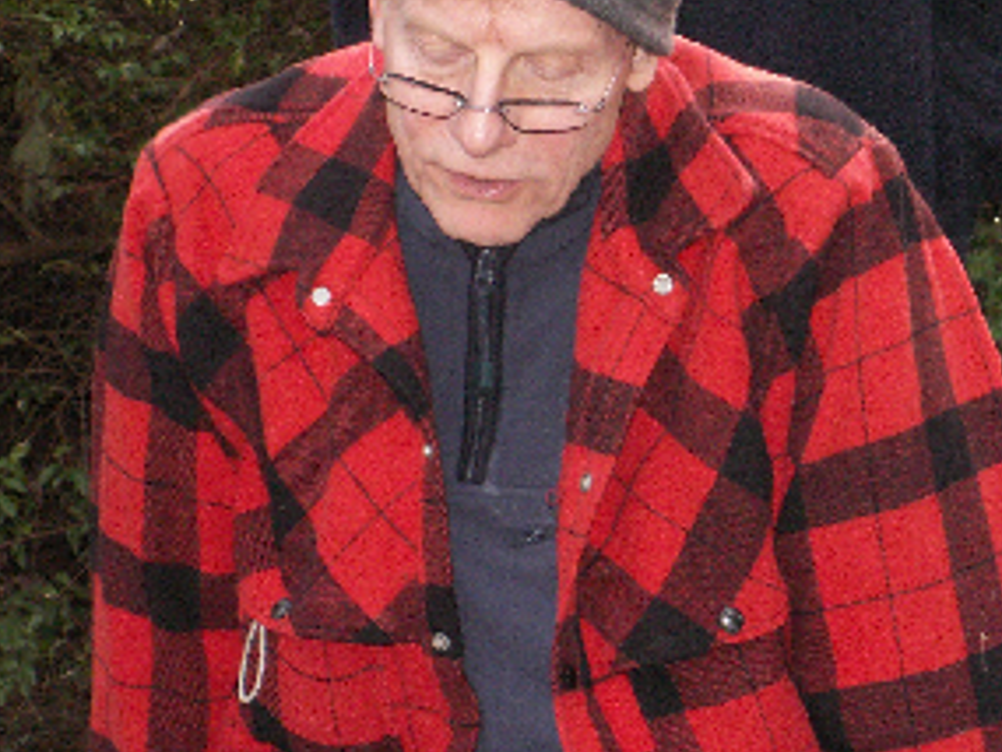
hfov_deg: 12.0
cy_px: 380
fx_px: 4691
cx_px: 1030
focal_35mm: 162
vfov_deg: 9.2
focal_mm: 12.89
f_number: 3.2
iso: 160
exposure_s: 1/40
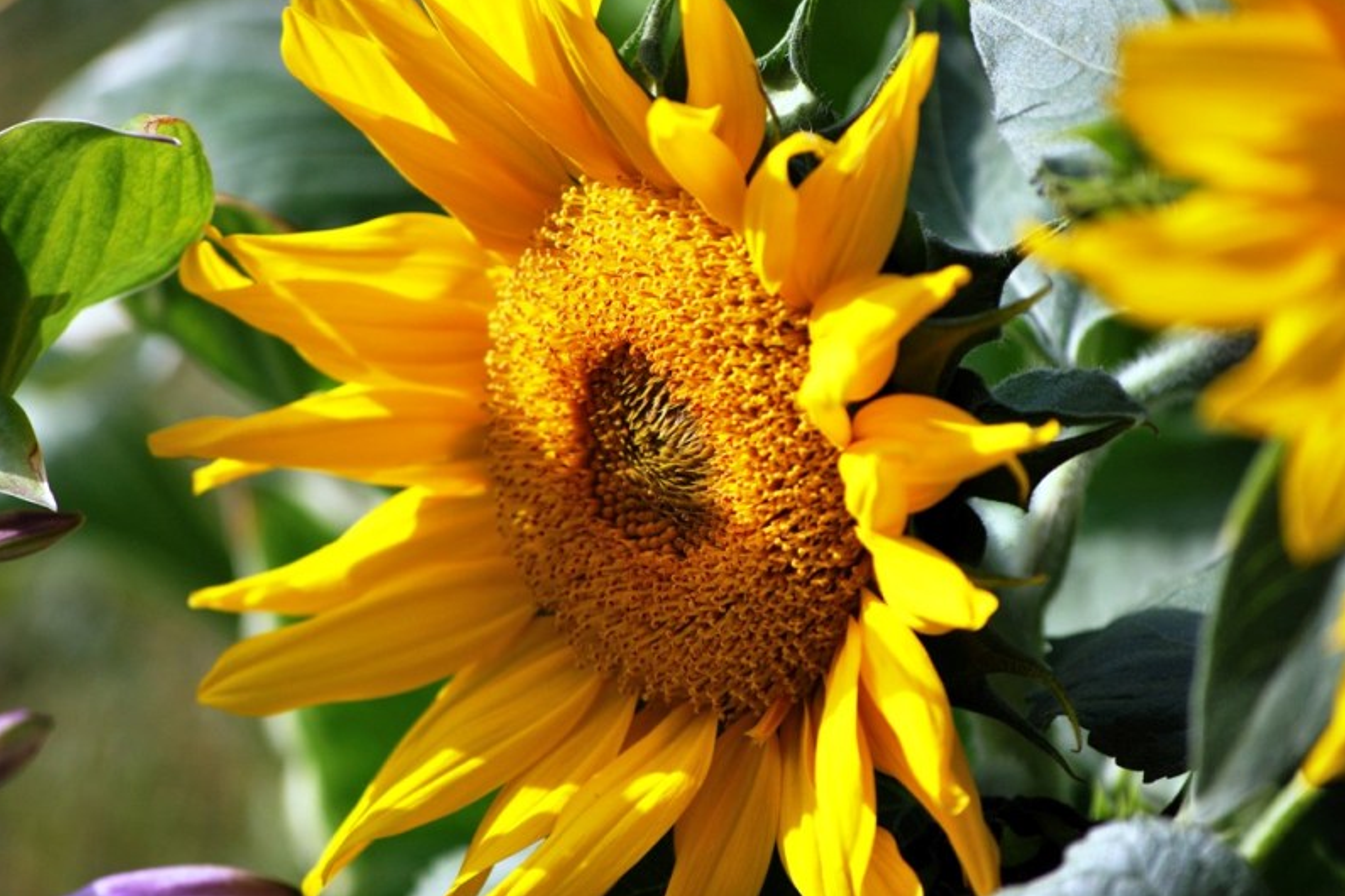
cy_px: 447
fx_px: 11282
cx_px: 672
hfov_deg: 6.8
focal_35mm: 302
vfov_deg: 4.6
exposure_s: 1/640
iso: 200
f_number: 5.6
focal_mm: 200
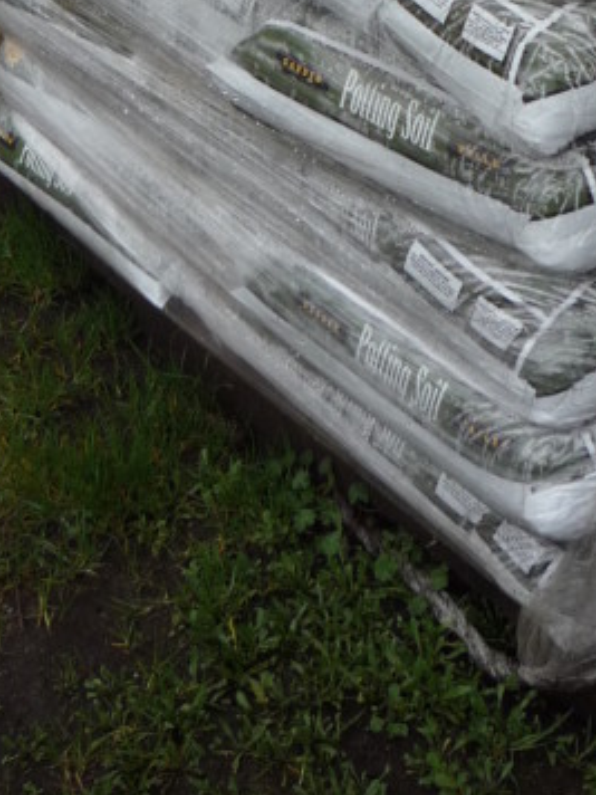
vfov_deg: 19.4
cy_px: -375
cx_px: 478
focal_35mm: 89
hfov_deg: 16.5
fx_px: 2043
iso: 100
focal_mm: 5.2
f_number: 4
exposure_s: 1/320
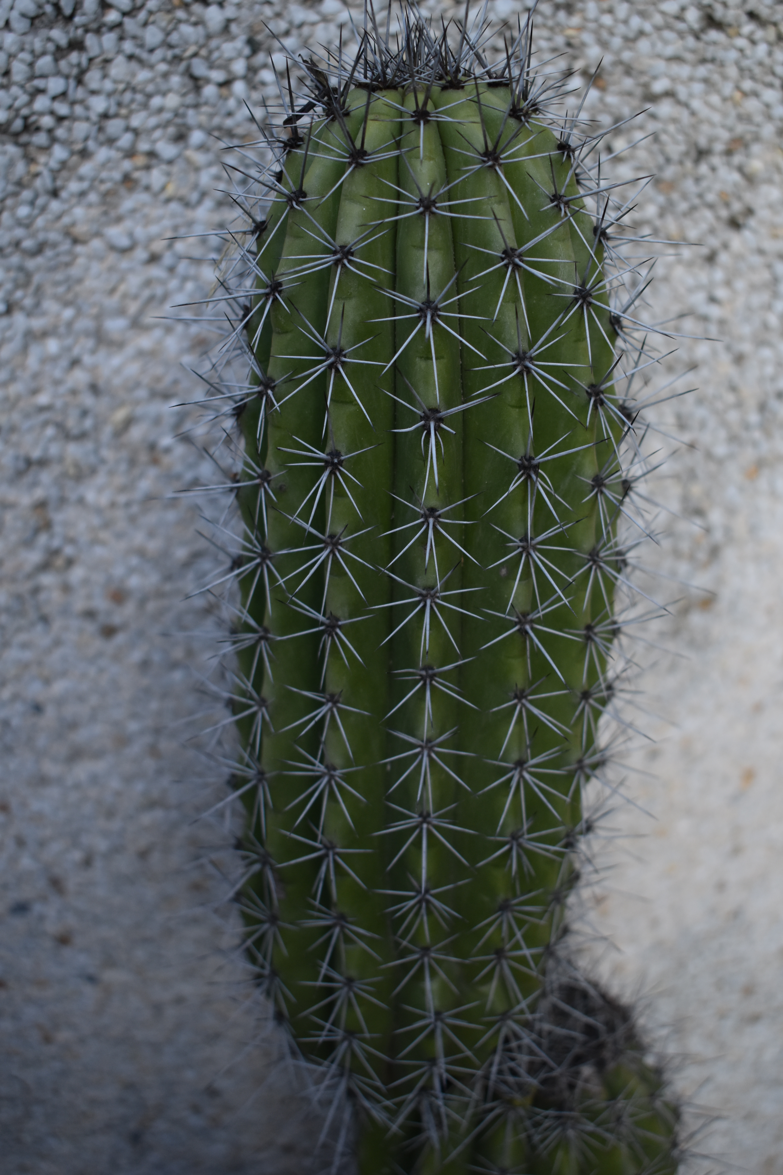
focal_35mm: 42
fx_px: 1370
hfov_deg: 31.9
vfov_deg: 46.4
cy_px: 588
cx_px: 392
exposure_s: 1/250
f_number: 4.2
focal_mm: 28
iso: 560
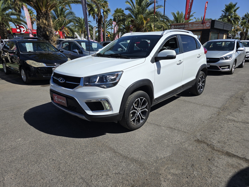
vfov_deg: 58.9
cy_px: 94
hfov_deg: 73.9
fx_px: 165
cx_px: 124
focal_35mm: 23
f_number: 1.7
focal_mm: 6.3
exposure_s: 1/1245
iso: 12
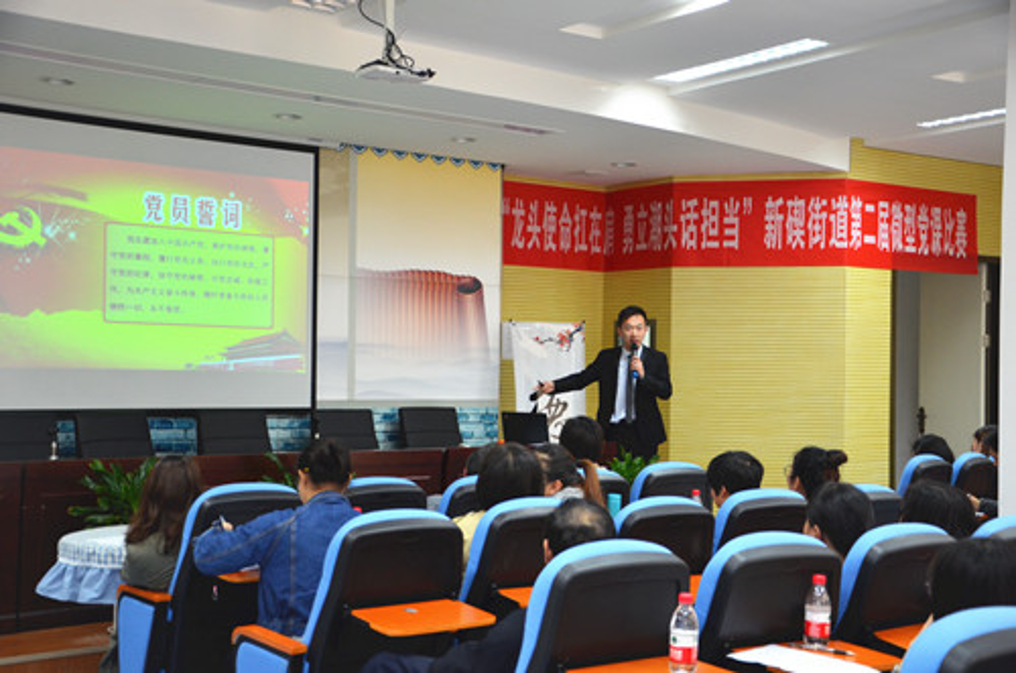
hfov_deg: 41.2
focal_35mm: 48
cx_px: 508
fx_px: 1352
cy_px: 336
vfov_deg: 27.9
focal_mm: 32
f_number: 4.2
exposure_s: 1/50
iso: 800
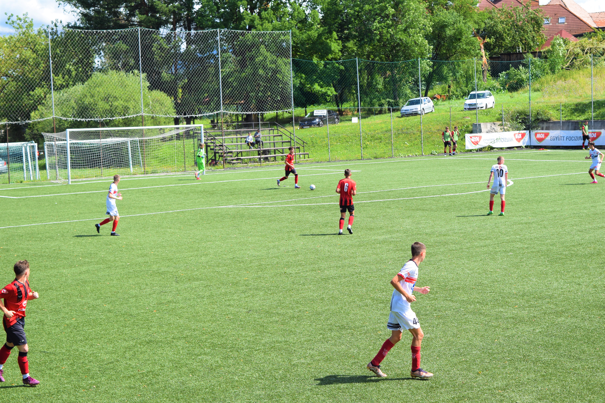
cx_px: 302
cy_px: 202
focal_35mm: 75
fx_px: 1260
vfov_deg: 18.2
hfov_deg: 27.0
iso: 200
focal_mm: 50
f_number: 9
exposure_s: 1/320
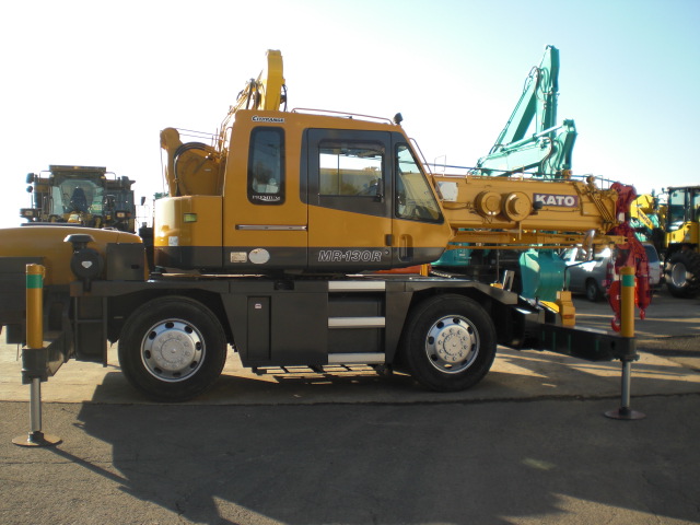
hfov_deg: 49.0
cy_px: 262
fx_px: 768
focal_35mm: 38
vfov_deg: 37.7
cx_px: 350
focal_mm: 6.3
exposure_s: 1/400
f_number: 3.1
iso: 64
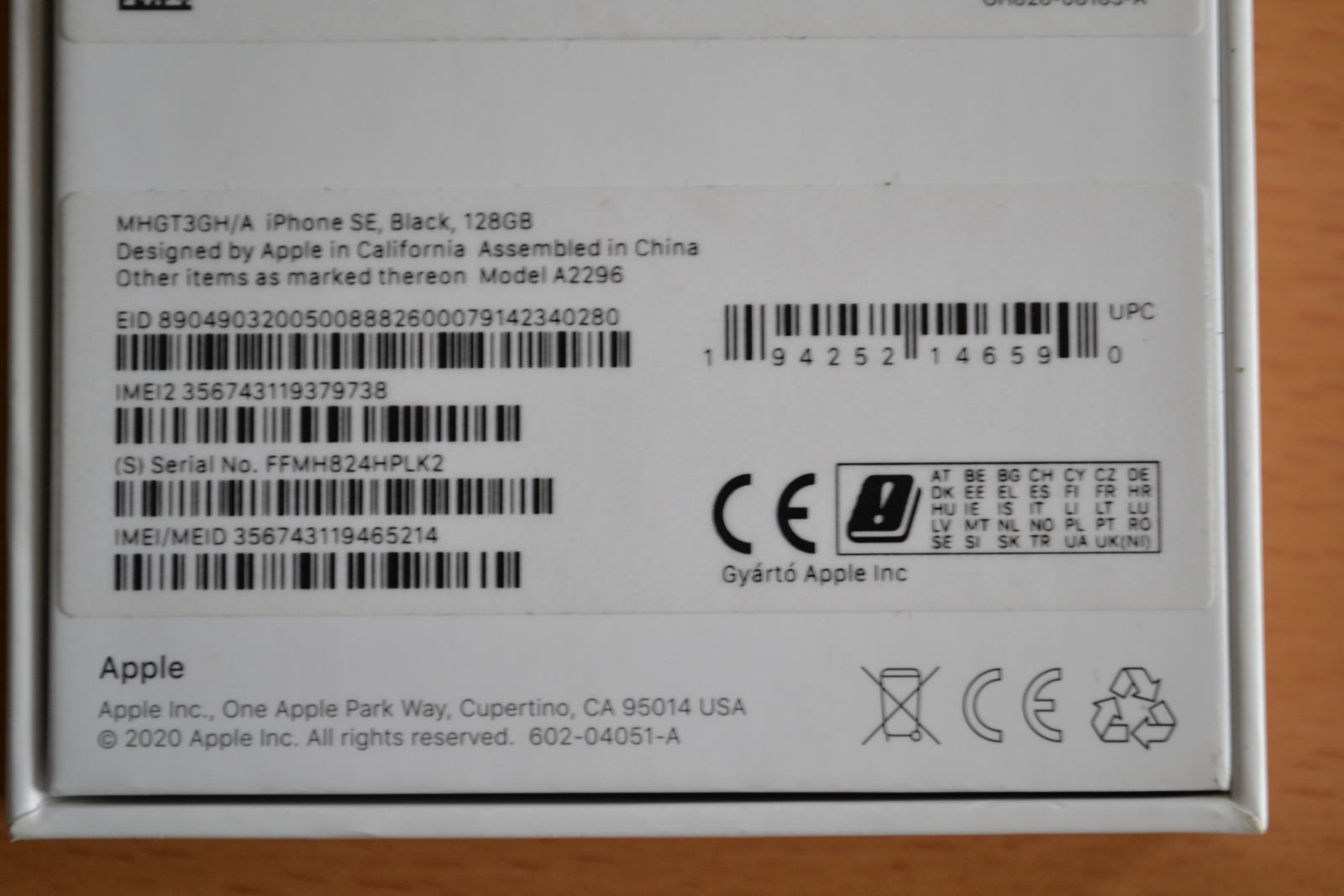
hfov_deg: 24.6
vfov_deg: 16.6
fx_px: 3080
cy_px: 448
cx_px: 672
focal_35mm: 82
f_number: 5.6
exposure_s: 1/40
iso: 400
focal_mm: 55
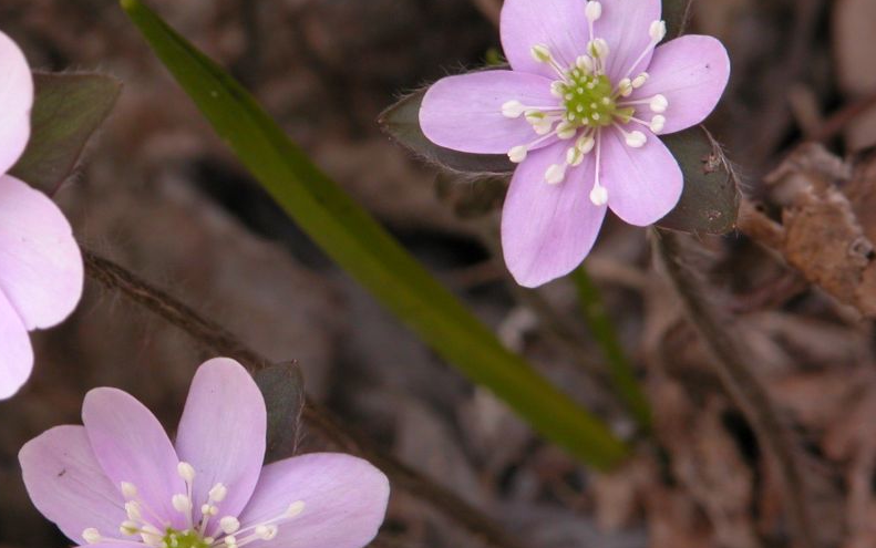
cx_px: 203
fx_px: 11464
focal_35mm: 480
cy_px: 341
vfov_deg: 2.7
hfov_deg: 4.4
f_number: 7.4
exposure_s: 1/63.3
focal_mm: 71.2
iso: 100
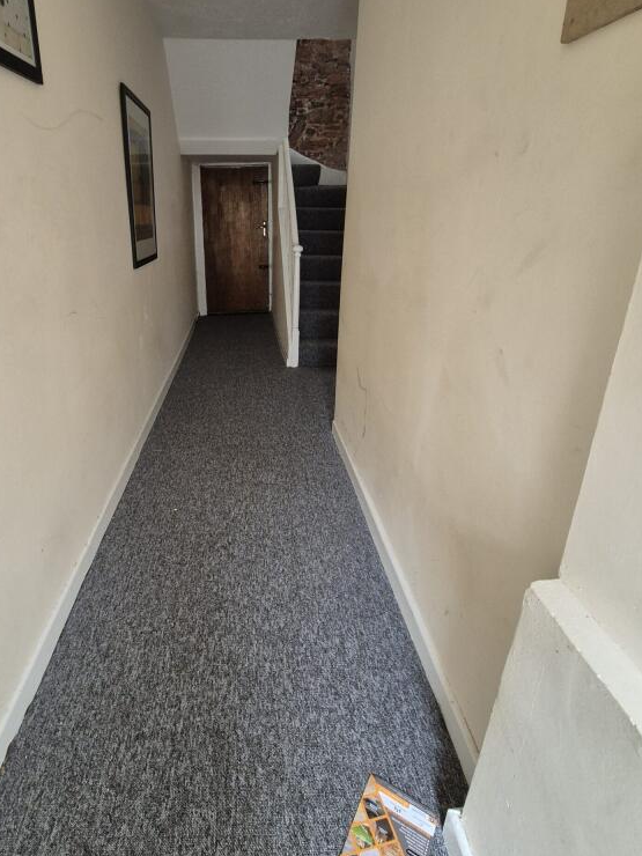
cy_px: 377
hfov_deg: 70.6
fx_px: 445
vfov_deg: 87.4
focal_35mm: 18
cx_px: 245
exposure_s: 1/50
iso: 640
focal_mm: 2.2
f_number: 2.2
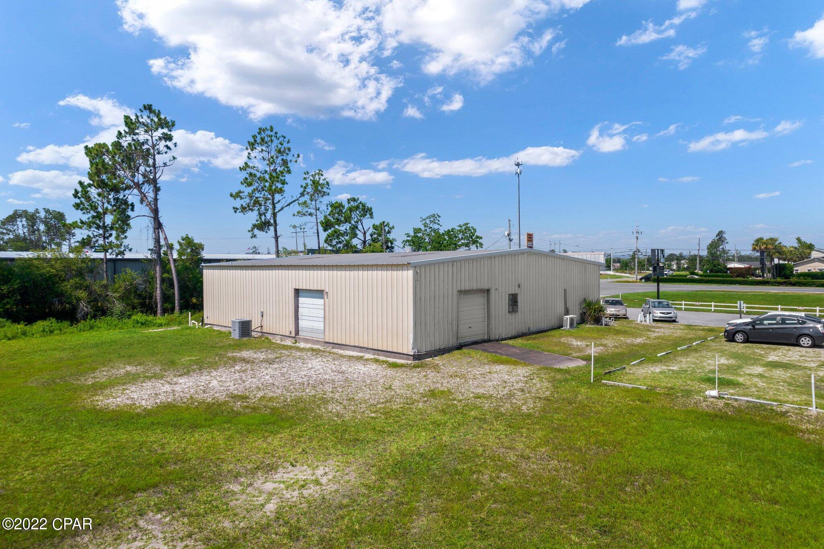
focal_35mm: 22
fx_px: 503
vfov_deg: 57.2
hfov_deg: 78.6
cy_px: 274
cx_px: 412
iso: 100
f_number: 2.8
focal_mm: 8.38
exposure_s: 1/1600
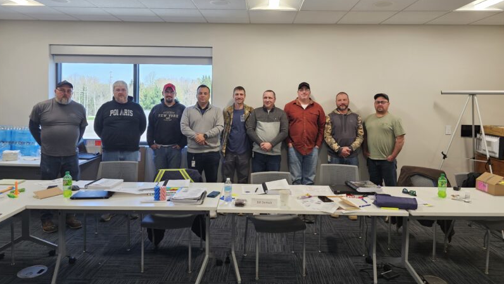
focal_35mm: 26
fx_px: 348
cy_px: 119
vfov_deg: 44.2
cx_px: 254
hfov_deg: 71.9
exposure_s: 1/120
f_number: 1.7
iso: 80
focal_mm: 6.3
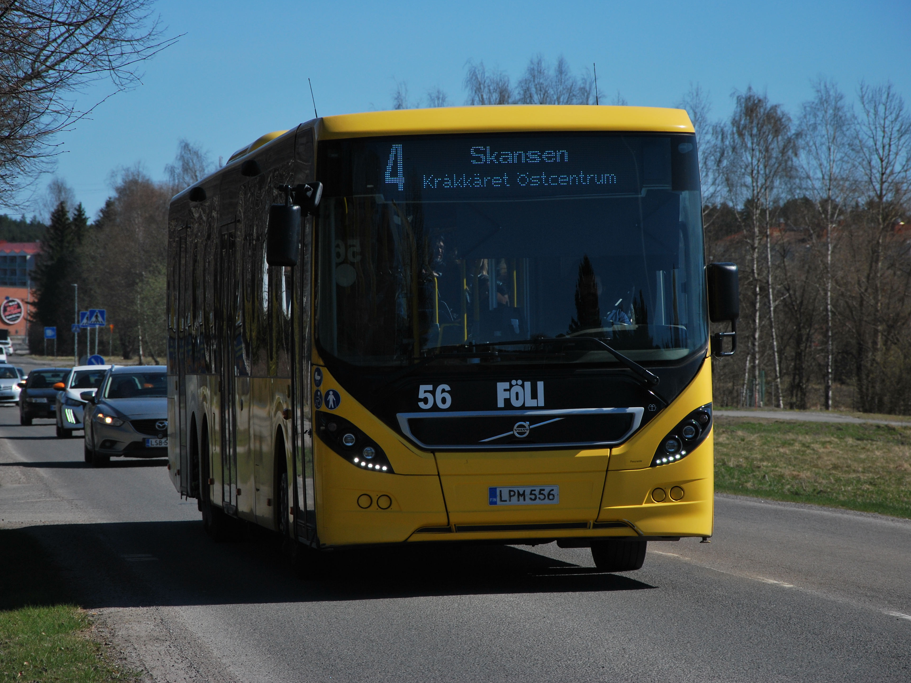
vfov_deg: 8.7
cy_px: 340
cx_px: 448
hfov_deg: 11.6
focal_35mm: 171
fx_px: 4488
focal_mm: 105
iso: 200
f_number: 9
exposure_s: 1/1250
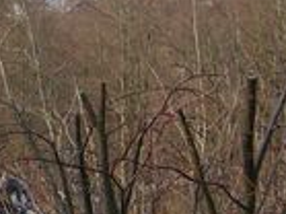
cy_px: -8
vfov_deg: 14.4
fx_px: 834
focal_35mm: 101
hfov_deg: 18.6
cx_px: -37
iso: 80
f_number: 5.6
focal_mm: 5.8
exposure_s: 1/200
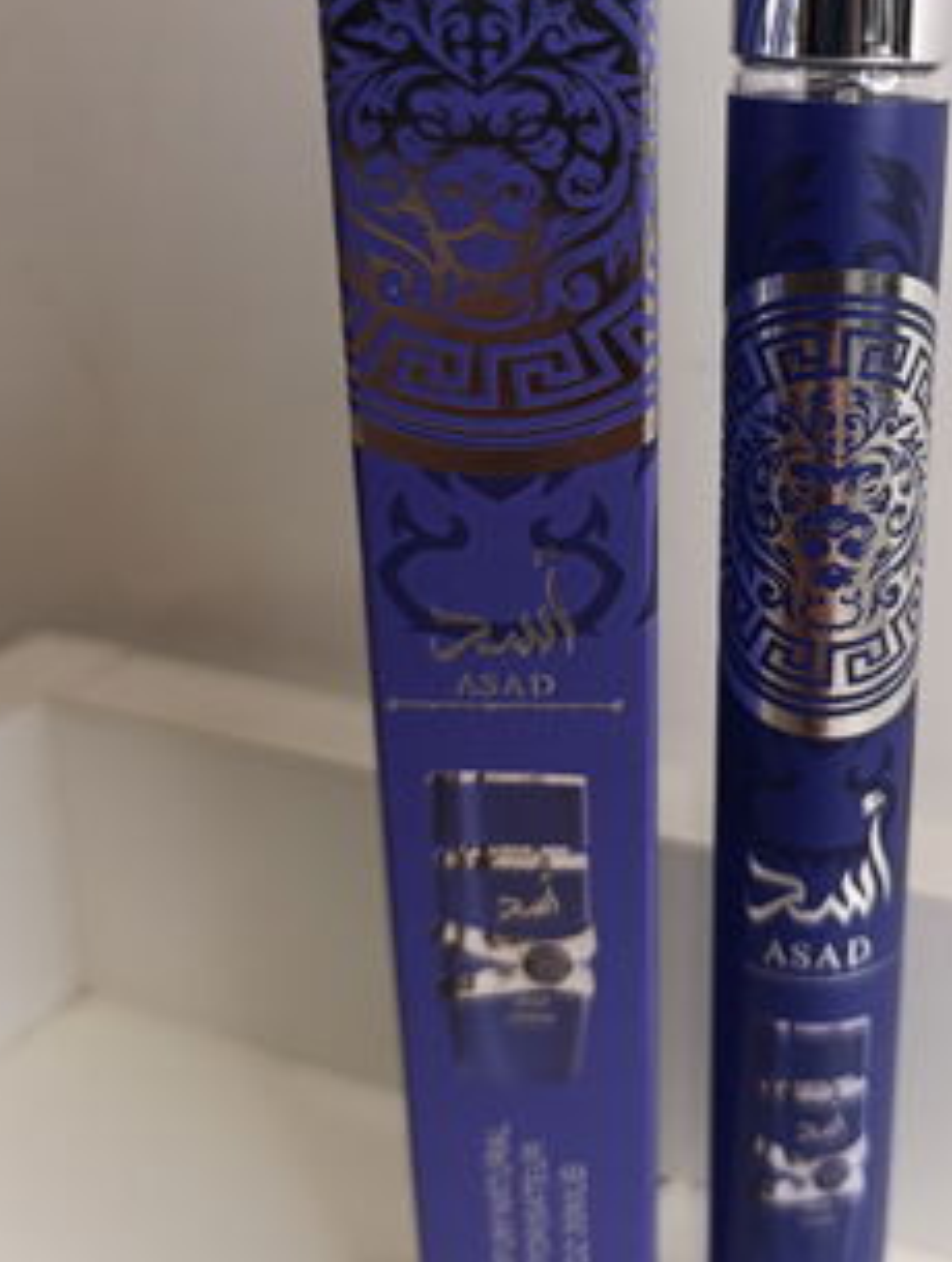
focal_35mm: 40
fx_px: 1462
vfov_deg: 46.3
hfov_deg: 34.9
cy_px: 478
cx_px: 762
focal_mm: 6.14
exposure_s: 1/100
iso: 500
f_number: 1.6
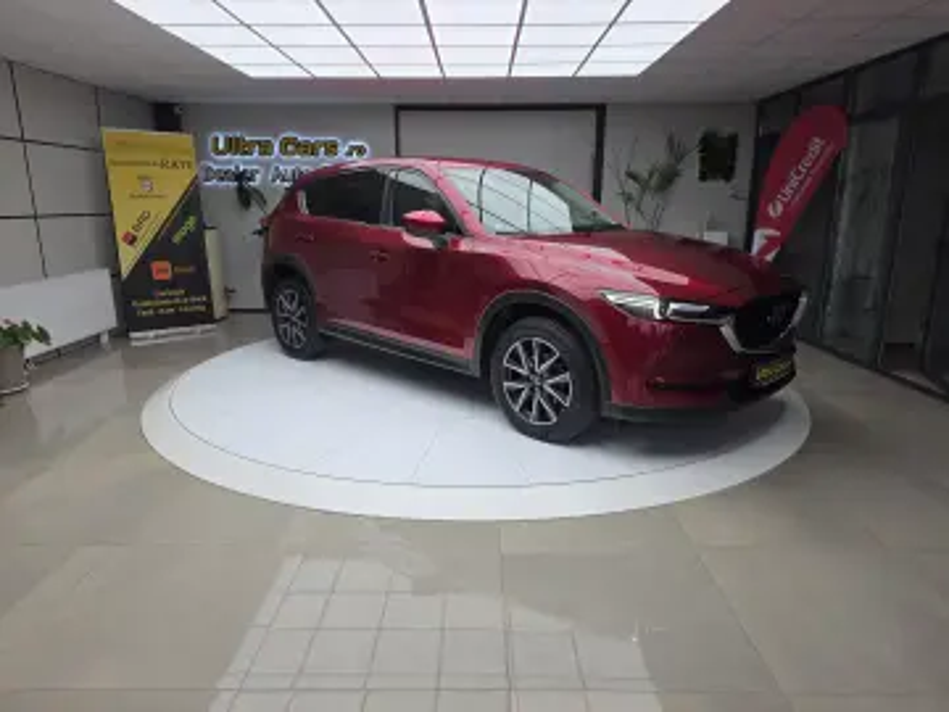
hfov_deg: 73.9
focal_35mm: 23
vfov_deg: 58.9
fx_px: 631
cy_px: 356
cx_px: 474
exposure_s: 1/108
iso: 12
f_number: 1.7
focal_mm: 6.25
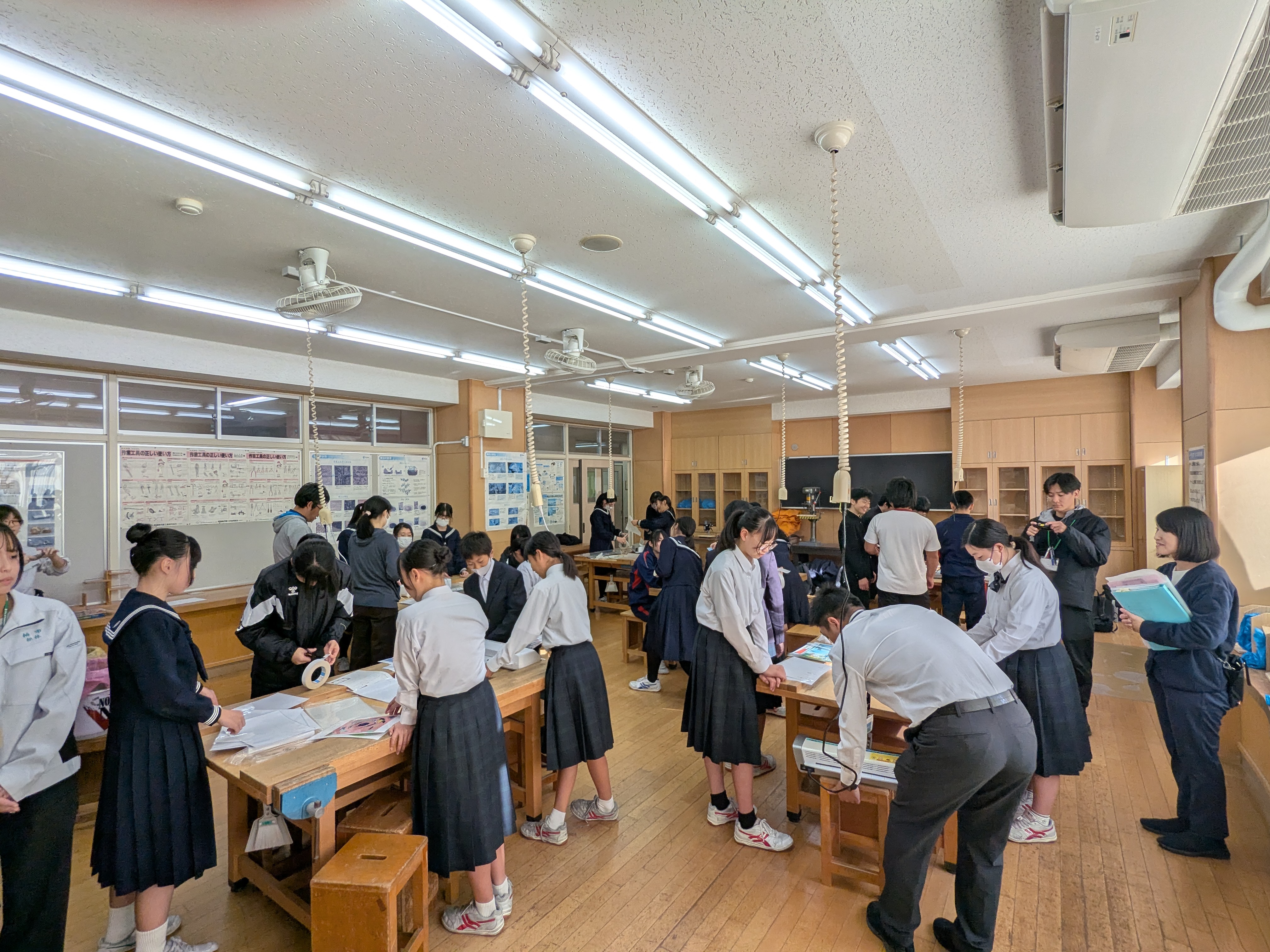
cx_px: 635
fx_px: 587
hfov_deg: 94.5
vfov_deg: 78.1
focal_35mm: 16
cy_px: 476
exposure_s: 1/186
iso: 46
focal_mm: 2.35
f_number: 2.2
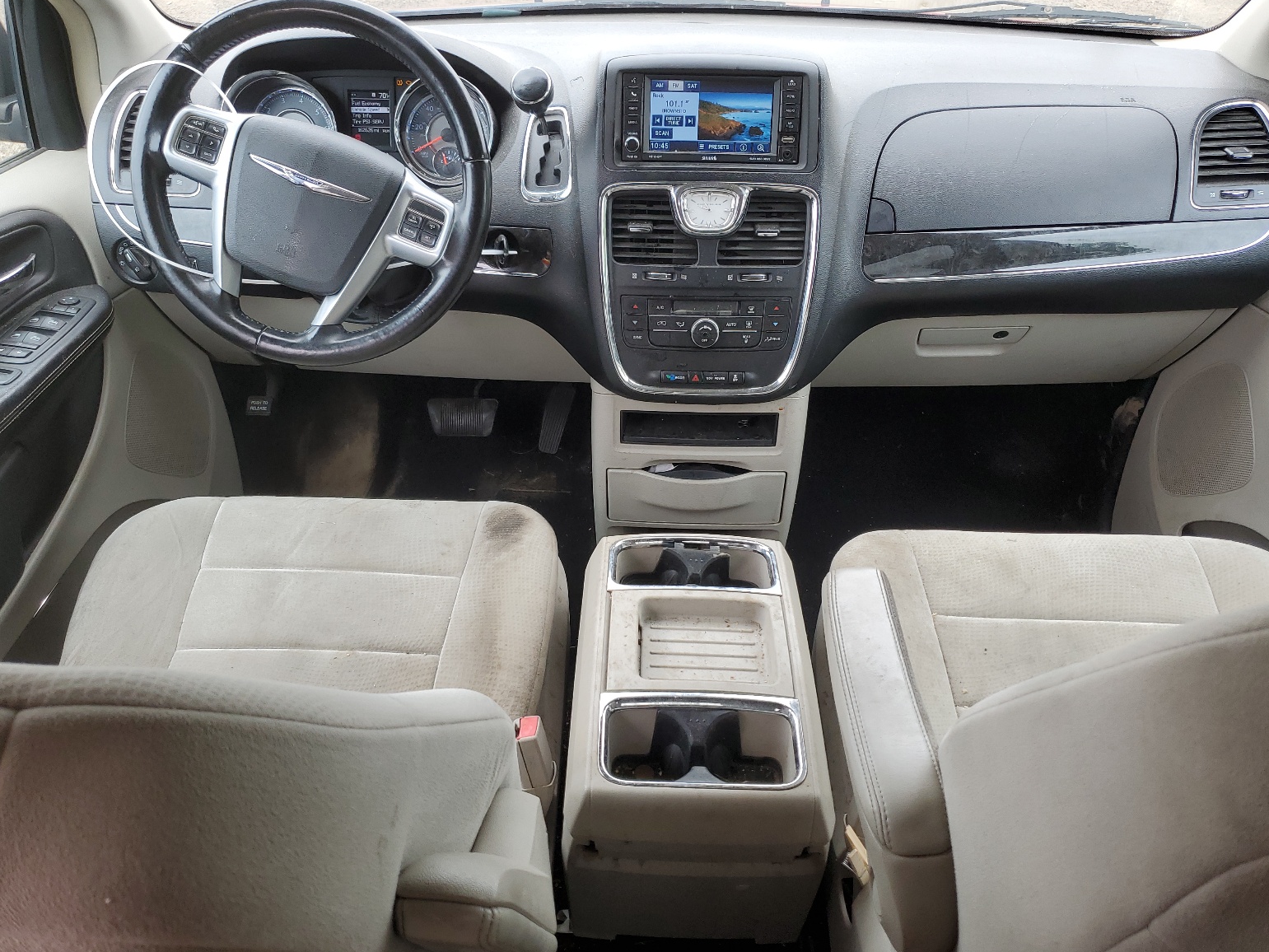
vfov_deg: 51.4
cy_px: 489
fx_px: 990
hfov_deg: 65.3
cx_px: 632
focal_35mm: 27
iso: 50
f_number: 1.5
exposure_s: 1/179
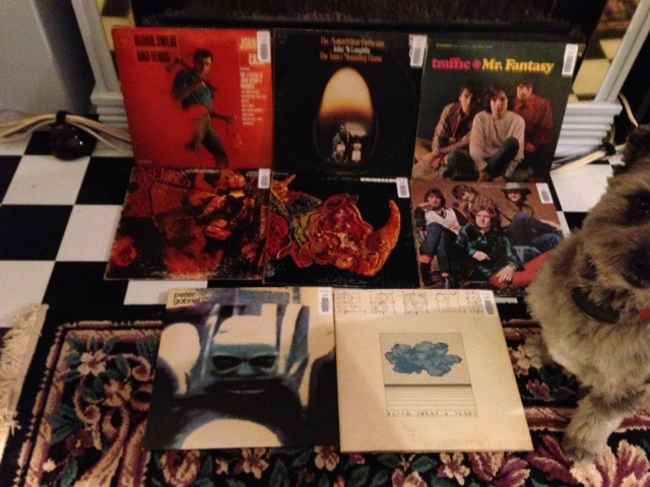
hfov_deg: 55.4
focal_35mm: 33
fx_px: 620
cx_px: 325
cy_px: 244
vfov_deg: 42.9
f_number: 2.4
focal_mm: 4.13
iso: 800
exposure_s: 1/15
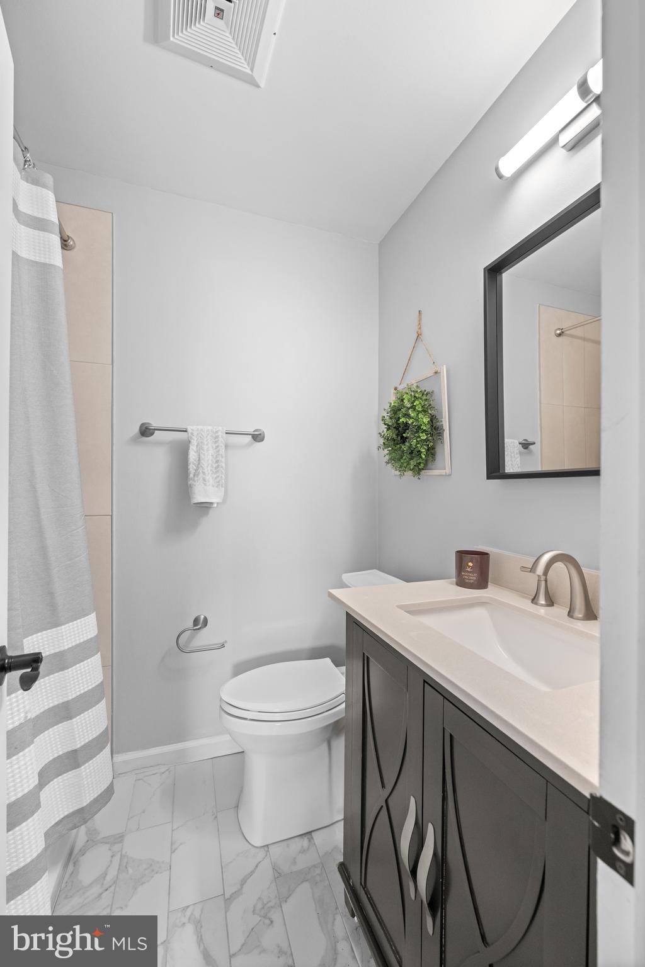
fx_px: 376
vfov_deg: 104.3
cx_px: 322
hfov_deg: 81.2
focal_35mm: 14
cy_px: 484
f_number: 5.6
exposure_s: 1/25
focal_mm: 14
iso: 1600
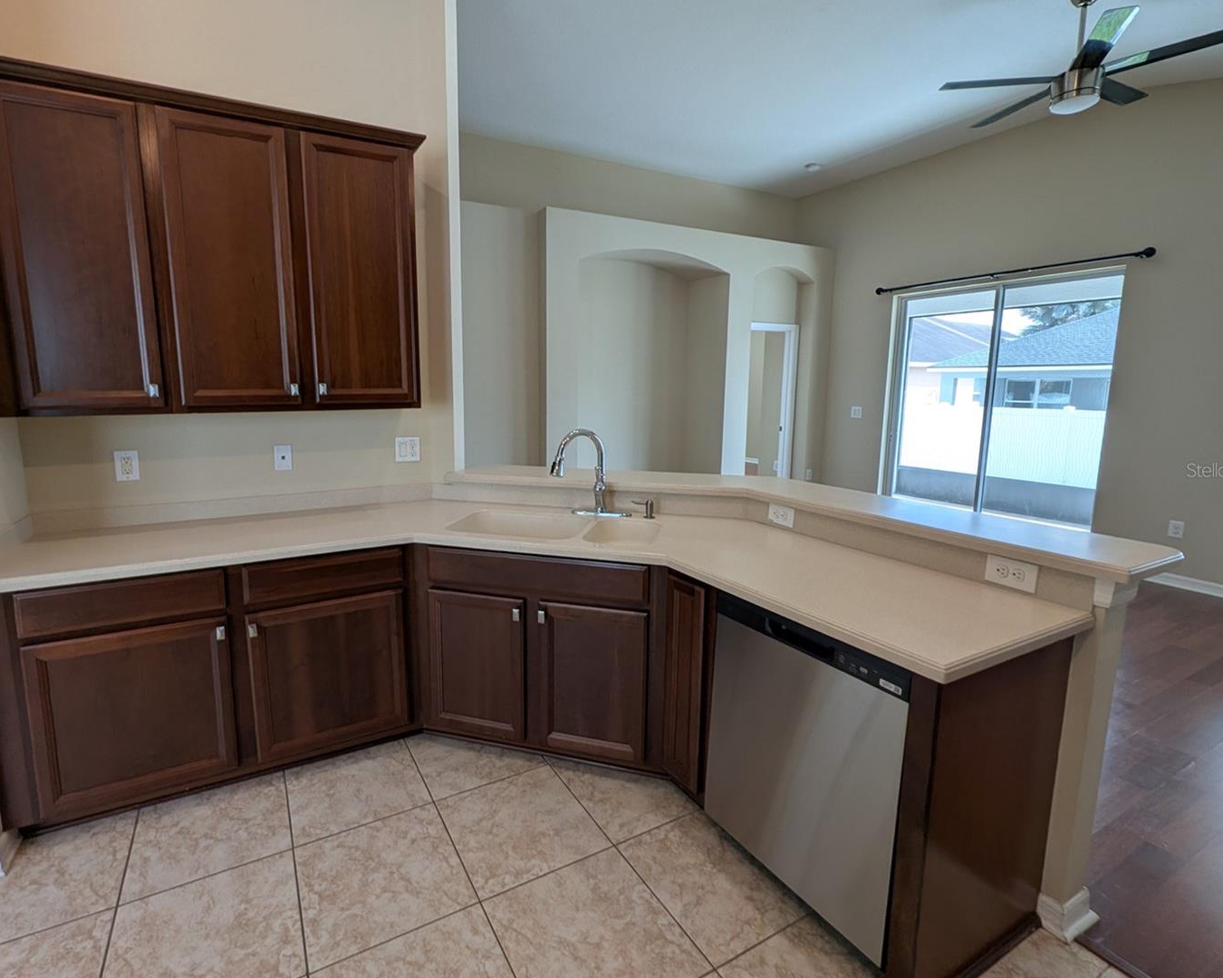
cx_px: 550
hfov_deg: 96.5
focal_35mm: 15
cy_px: 470
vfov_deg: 84.0
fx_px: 543
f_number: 2.2
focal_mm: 1.95
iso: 77
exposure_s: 1/120
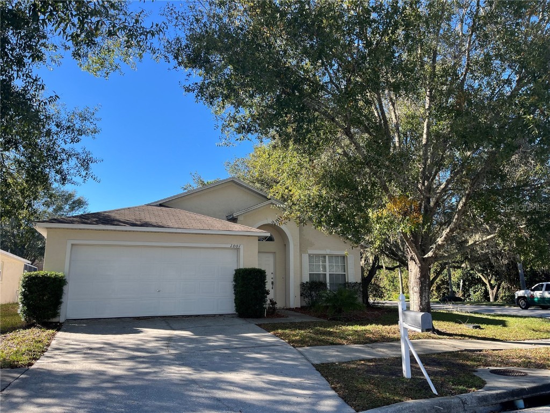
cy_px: 206
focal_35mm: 26
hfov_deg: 67.3
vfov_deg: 53.1
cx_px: 275
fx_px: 413
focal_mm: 5.1
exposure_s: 1/1075
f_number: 1.6
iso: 50
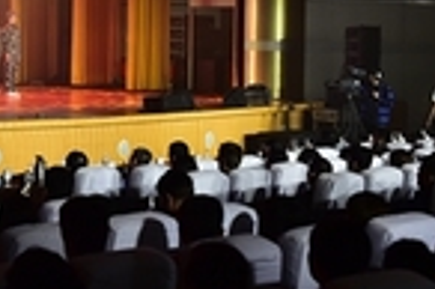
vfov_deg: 14.0
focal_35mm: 96
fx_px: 1159
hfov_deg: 20.6
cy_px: 7
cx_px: -3
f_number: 5
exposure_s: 1/80
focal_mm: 35
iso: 1250
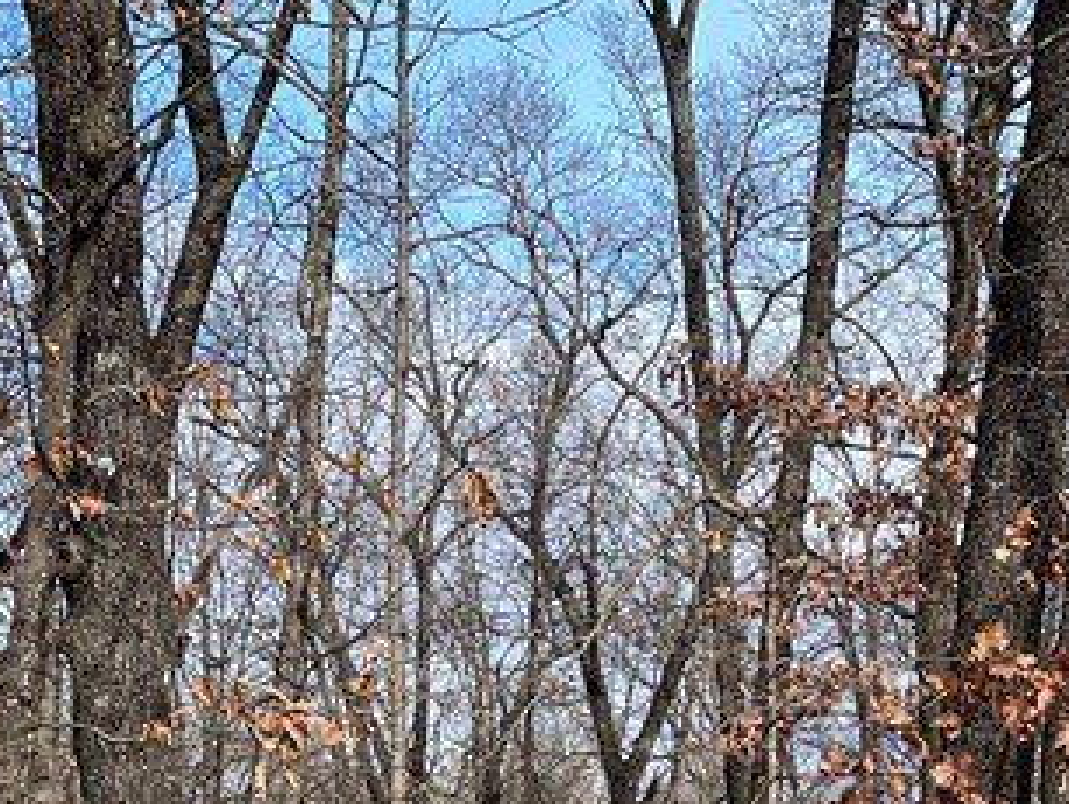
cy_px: 1042
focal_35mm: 87
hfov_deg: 22.5
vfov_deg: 16.1
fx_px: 2689
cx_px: 465
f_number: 1.6
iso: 50
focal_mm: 5.1
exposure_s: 1/1129
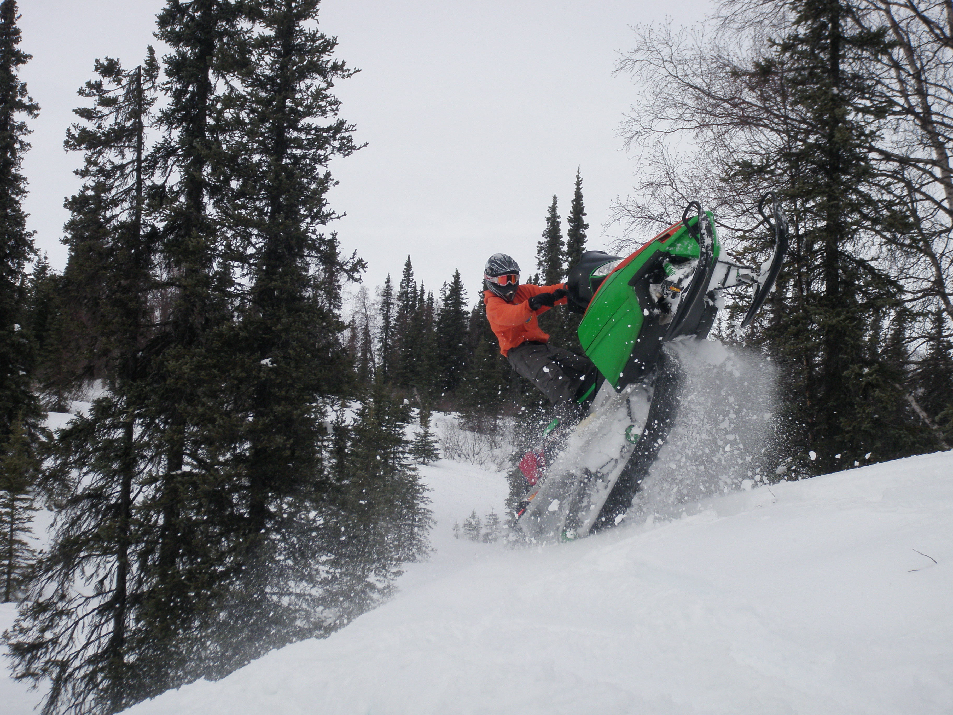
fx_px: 2010
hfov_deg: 26.7
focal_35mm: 73
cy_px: 358
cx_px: 476
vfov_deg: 20.2
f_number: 4
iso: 50
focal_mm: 13.18
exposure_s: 1/800
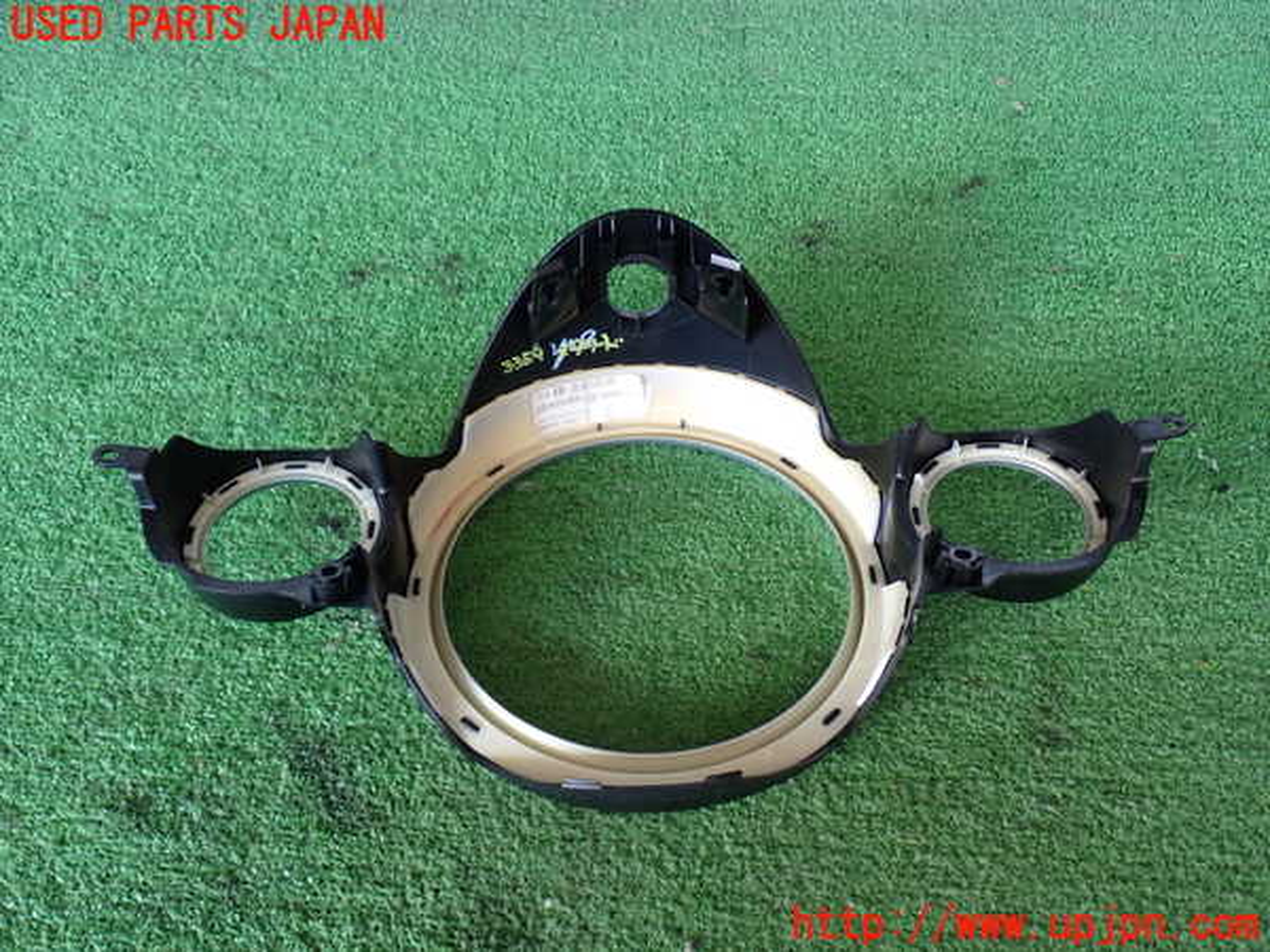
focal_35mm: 36
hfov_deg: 51.4
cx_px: 635
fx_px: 1321
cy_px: 476
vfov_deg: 39.7
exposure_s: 1/50
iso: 200
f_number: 2.5
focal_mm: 6.37
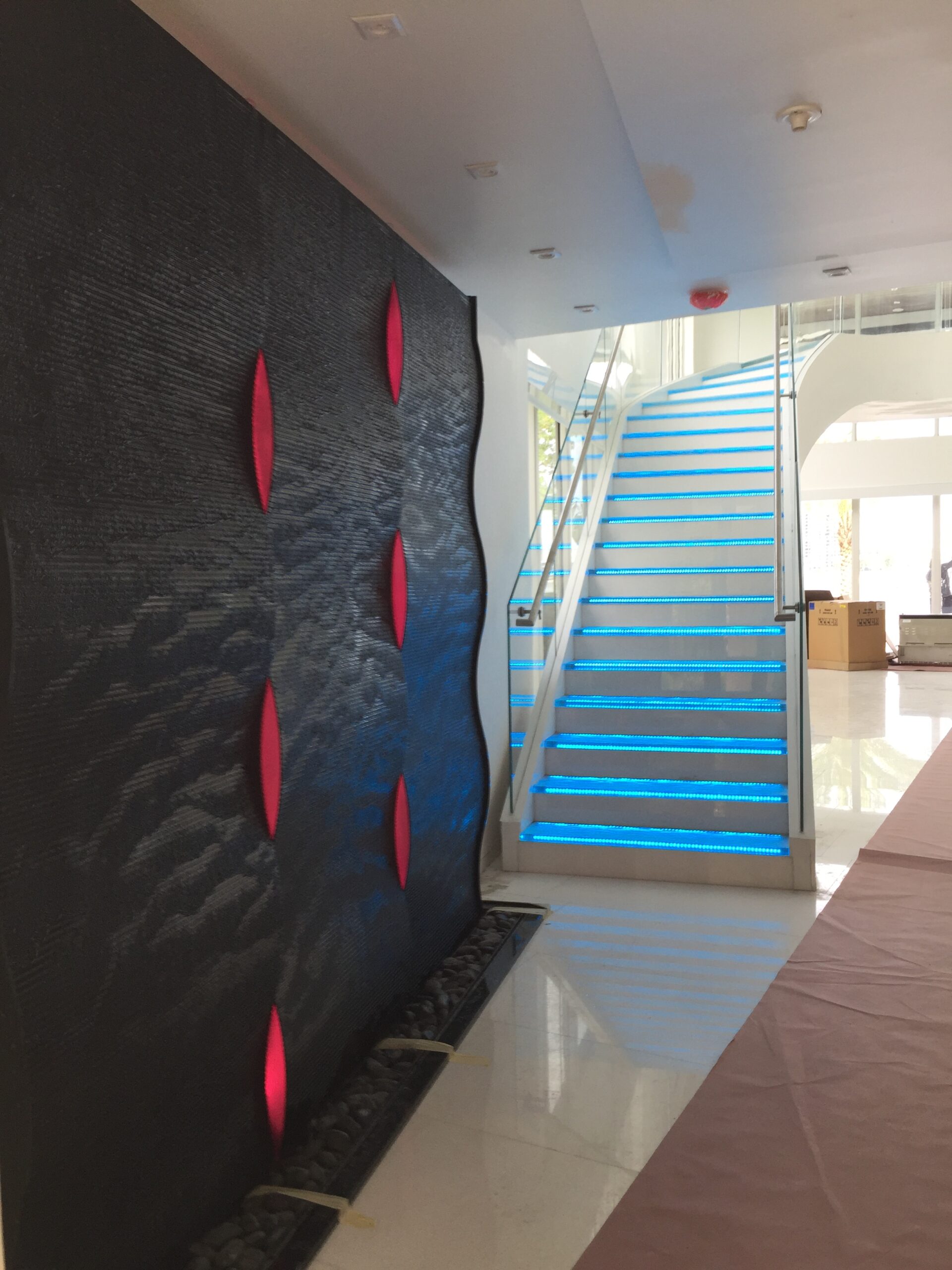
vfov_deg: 61.7
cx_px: 476
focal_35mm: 29
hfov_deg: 48.2
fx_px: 1063
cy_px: 635
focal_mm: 4.15
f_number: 2.2
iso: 32
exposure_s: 1/60
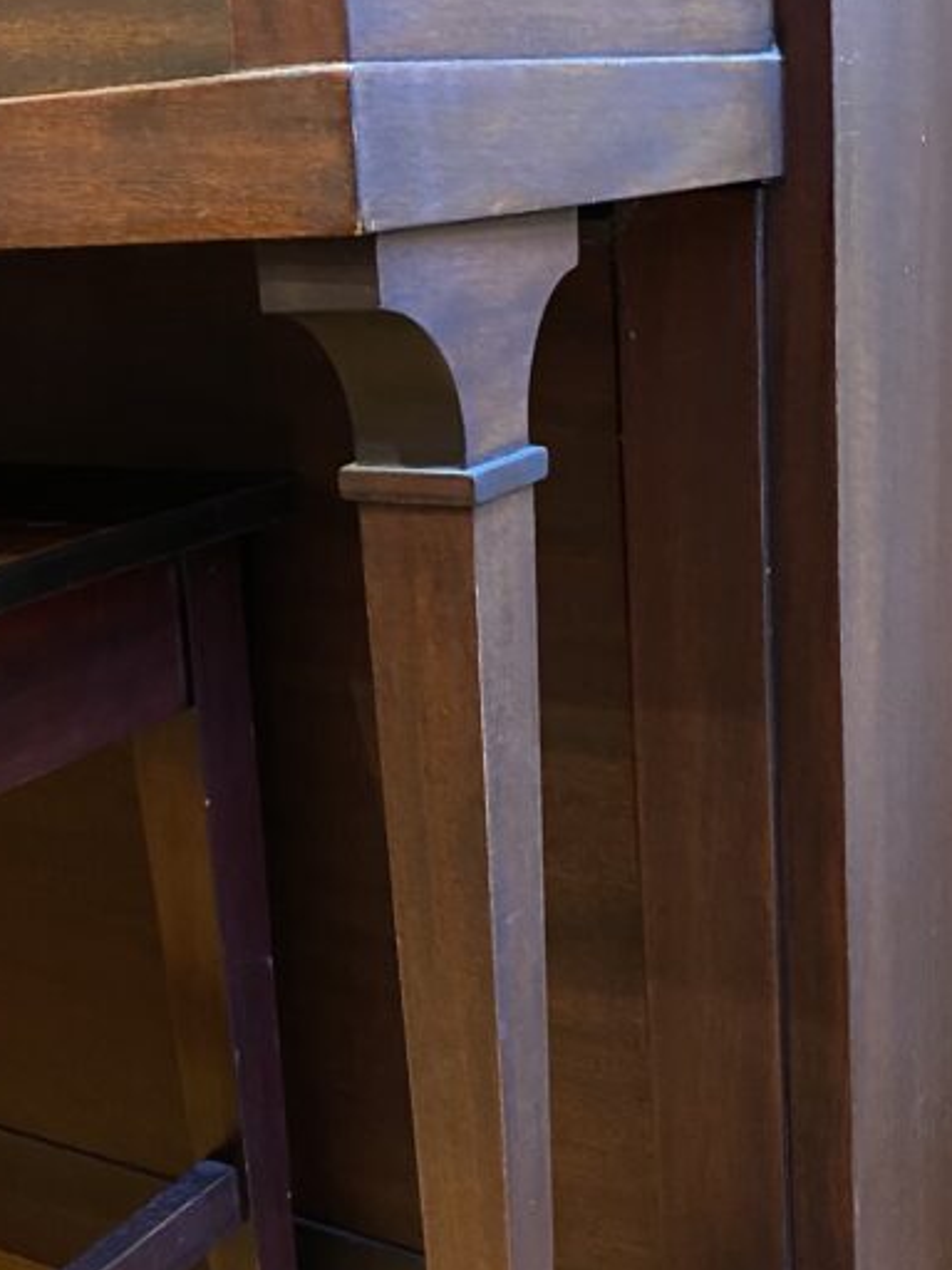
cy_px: 603
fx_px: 1907
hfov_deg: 27.9
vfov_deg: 36.8
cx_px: 364
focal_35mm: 52
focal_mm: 4.25
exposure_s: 1/30
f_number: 1.8
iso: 1000
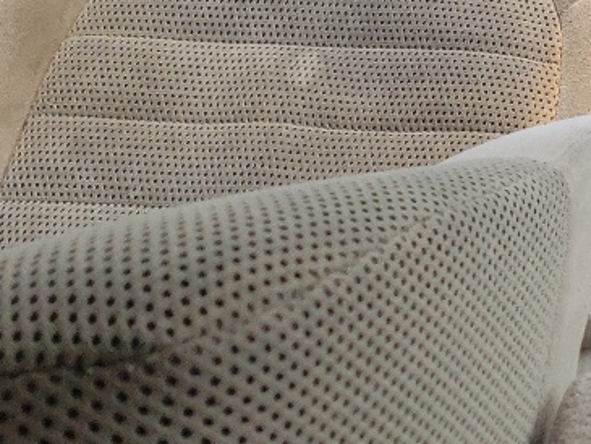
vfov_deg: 12.4
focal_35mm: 114
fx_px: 1947
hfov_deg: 15.7
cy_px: -211
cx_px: 912
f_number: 1.5
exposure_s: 1/476
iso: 50
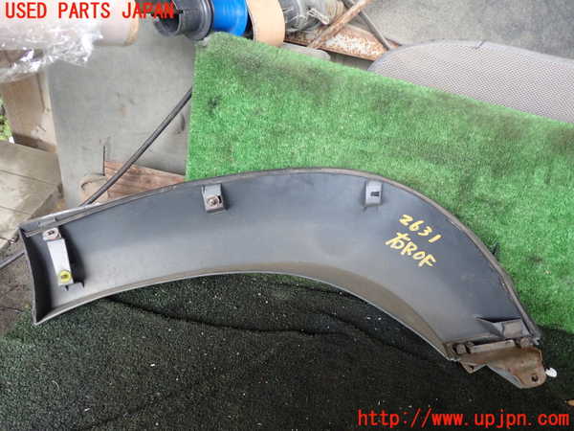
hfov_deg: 60.0
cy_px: 216
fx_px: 497
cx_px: 287
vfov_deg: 46.8
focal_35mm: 30
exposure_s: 1/60
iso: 125
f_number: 2.3
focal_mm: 5.4
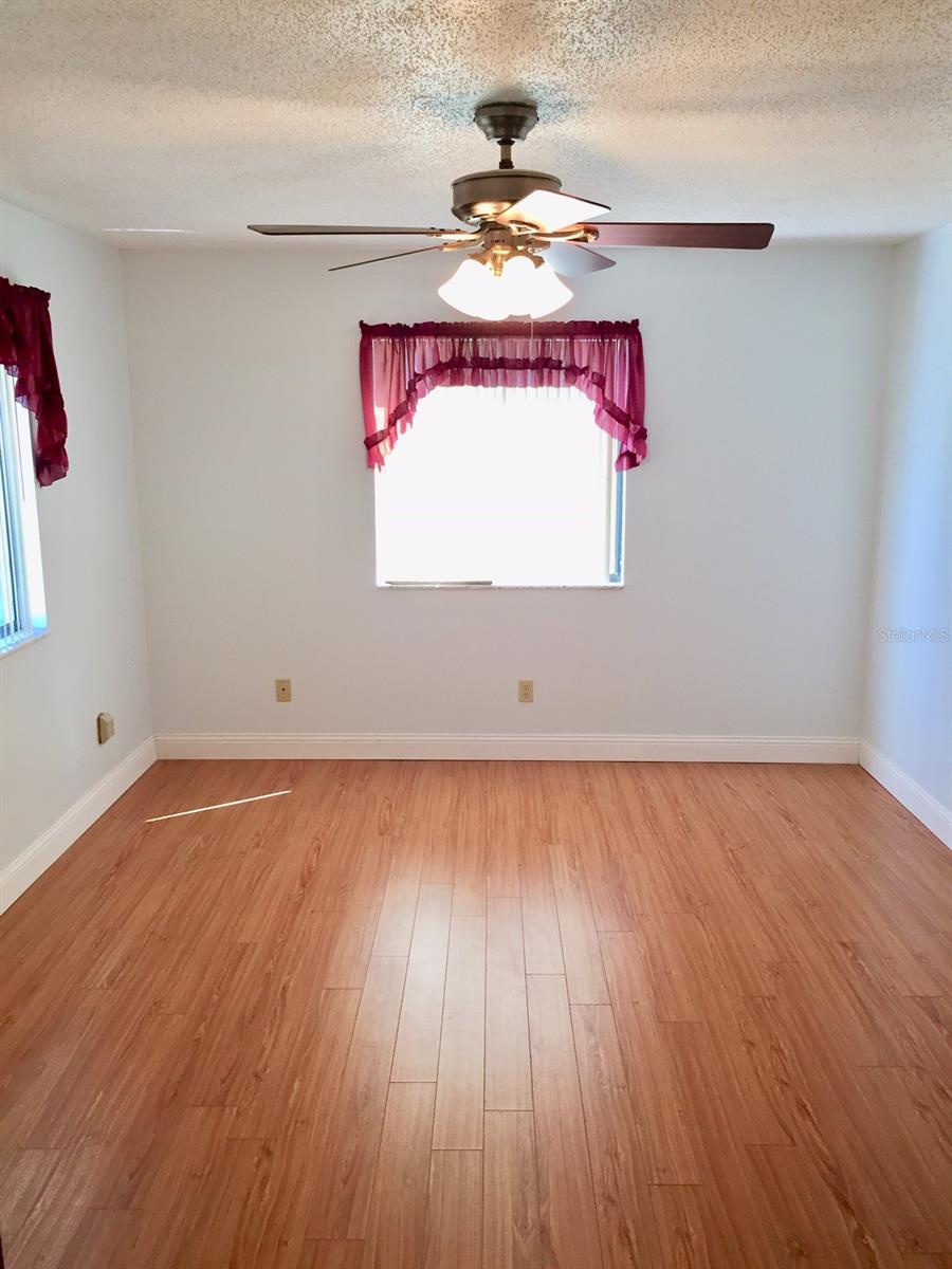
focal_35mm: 29
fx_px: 1063
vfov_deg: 61.7
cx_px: 476
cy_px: 634
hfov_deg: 48.2
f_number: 2.2
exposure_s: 1/30
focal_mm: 4.15
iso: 50
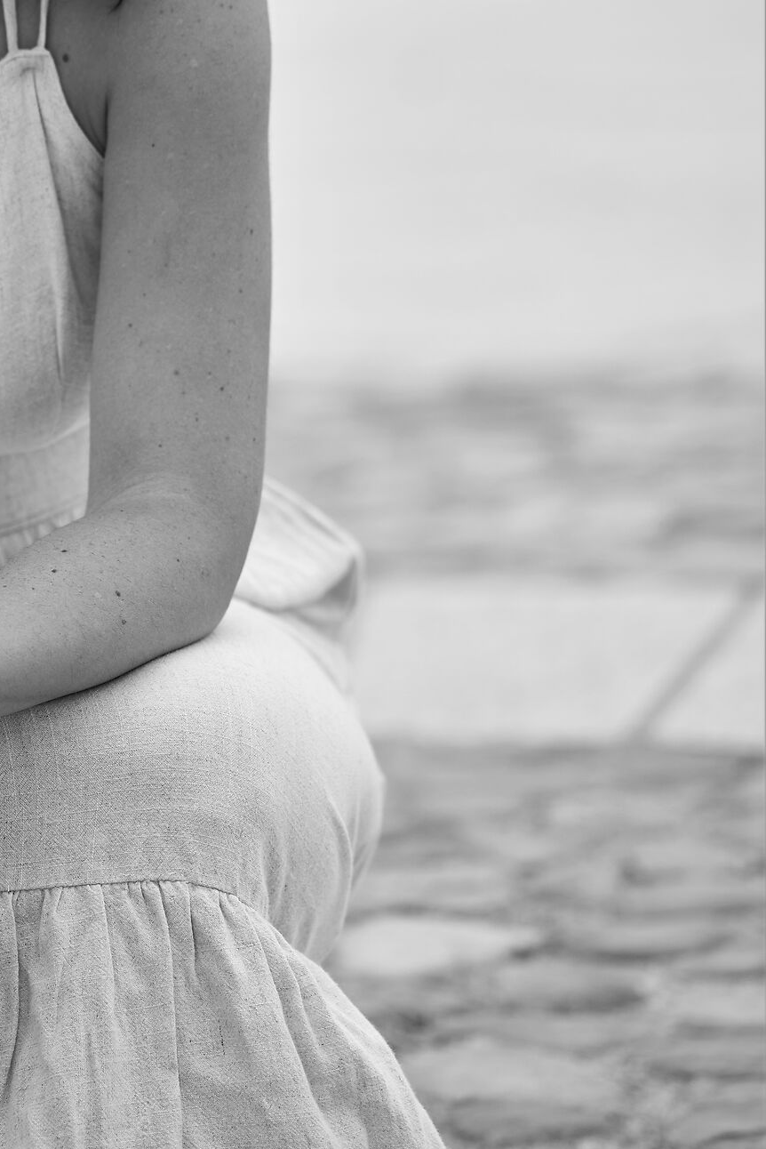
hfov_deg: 7.0
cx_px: 56
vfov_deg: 10.5
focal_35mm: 195
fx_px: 6220
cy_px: 164
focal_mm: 105
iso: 200
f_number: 2.8
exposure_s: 1/800
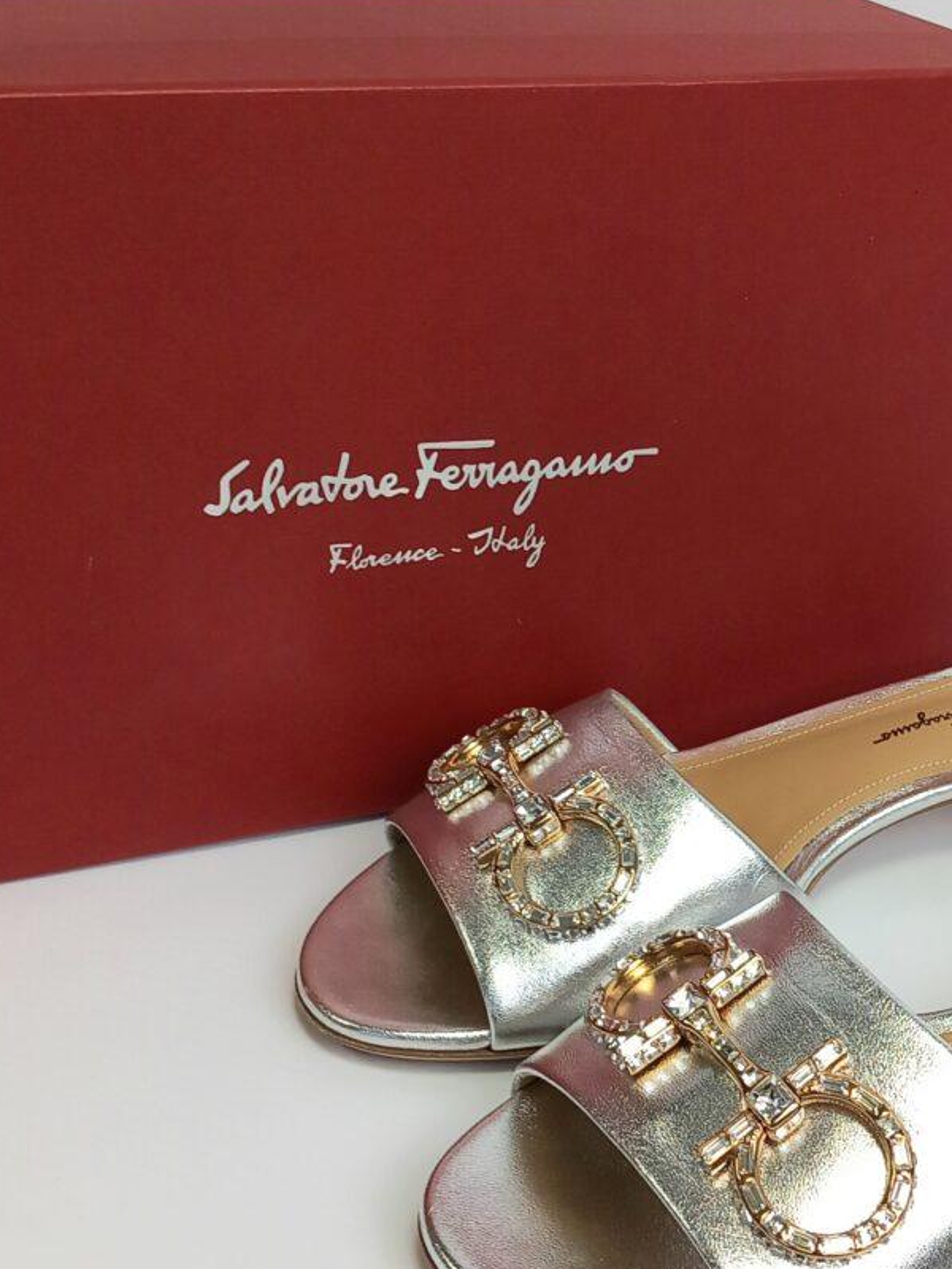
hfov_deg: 26.9
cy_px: 593
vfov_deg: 35.5
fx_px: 1980
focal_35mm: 54
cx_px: 636
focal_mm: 4
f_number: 1.8
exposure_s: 1/50.3
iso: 100
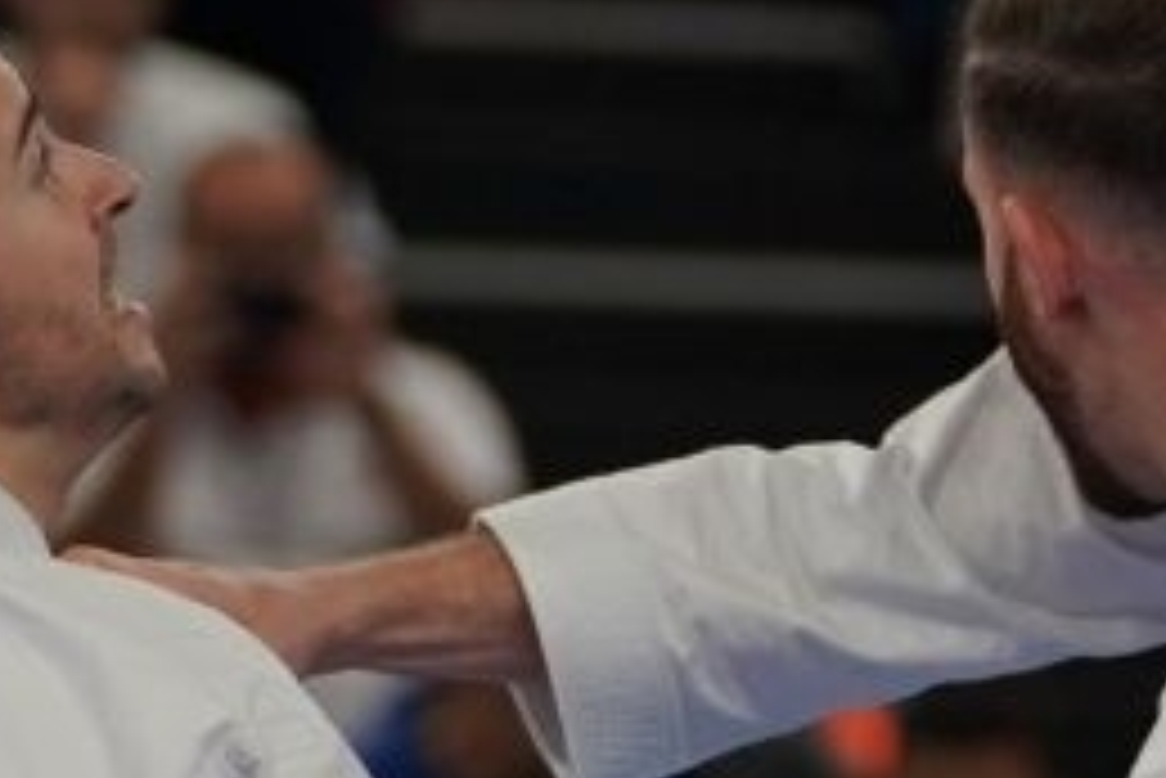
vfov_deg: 1.6
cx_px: 1900
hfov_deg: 2.3
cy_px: 1466
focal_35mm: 881
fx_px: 28549
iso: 640
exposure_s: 1/500
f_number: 2.8
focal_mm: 127
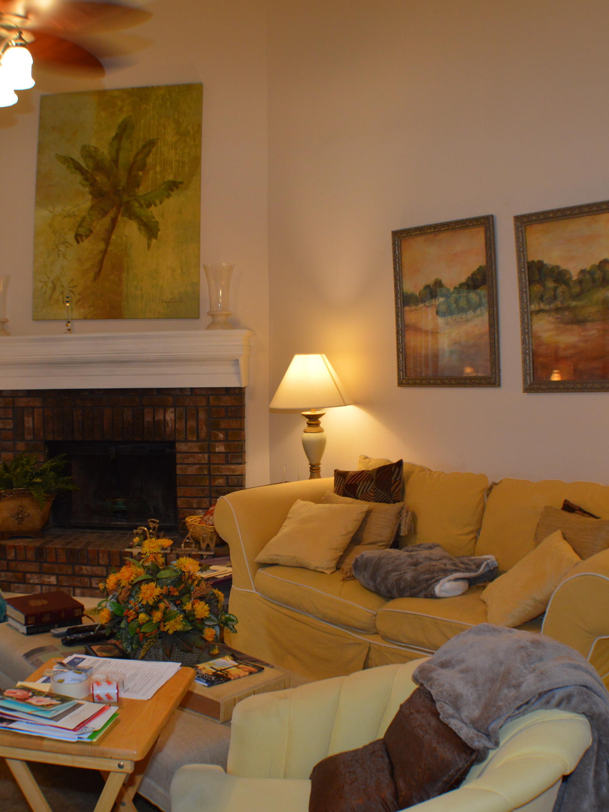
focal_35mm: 53
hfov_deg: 27.5
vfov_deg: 36.2
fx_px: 1243
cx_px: 269
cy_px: 401
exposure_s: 1/40
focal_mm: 24
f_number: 4
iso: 400
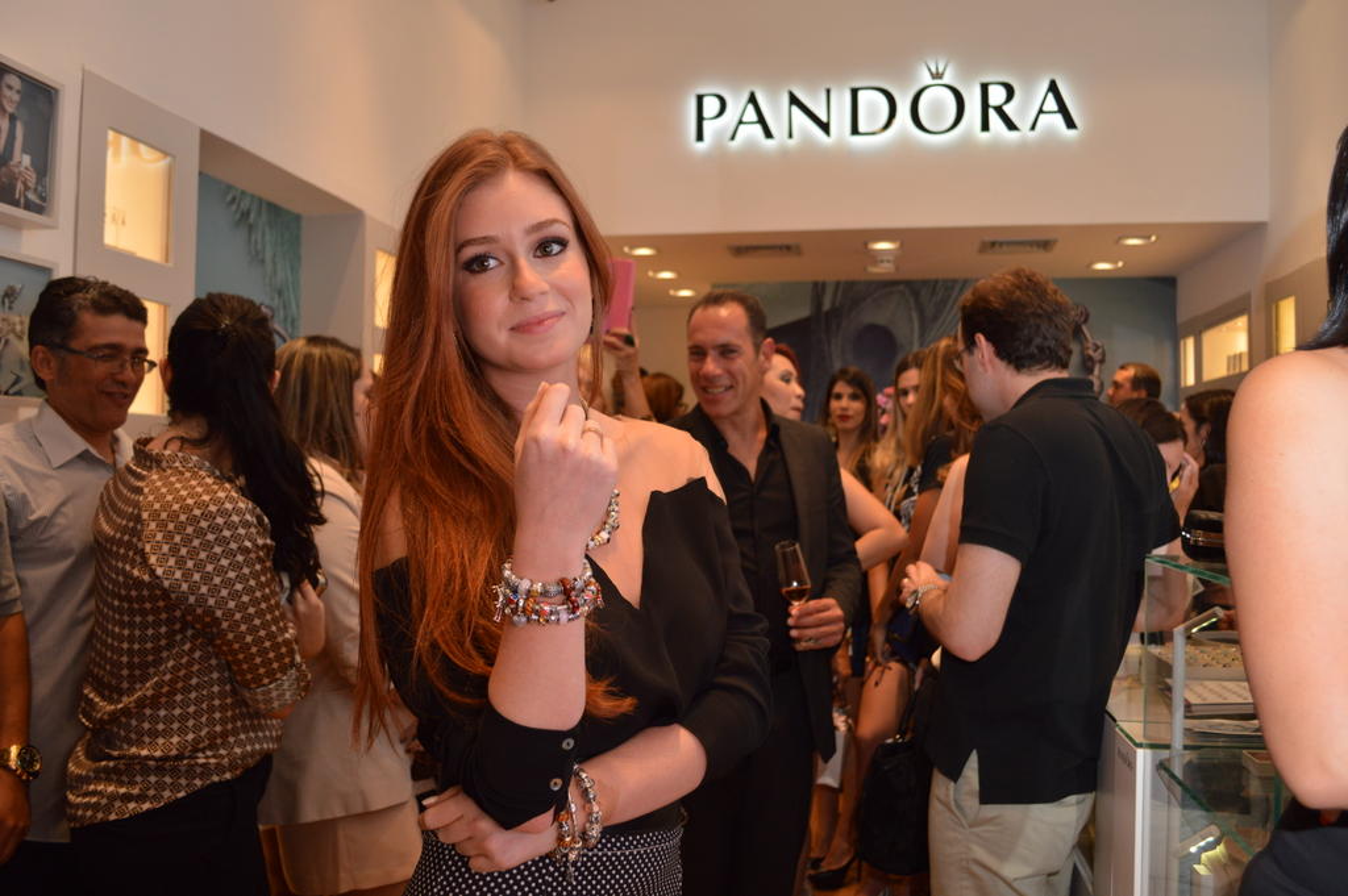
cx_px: 674
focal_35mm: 30
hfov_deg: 62.0
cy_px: 448
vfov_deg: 43.5
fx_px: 1122
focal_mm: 20
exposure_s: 1/200
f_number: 3.8
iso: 400
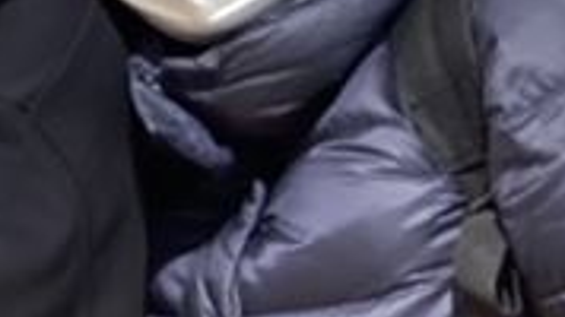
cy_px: -6
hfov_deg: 18.5
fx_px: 1707
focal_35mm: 114
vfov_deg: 10.5
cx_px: 54
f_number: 2.4
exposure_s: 1/50
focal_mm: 3.3
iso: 200
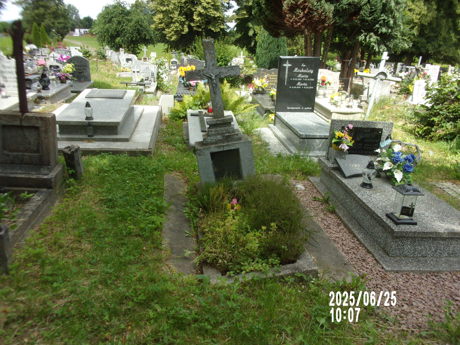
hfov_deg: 63.4
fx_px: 372
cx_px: 230
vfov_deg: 49.7
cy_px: 172
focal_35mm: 28
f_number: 3.9
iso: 80
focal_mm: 5.1
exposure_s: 1/200
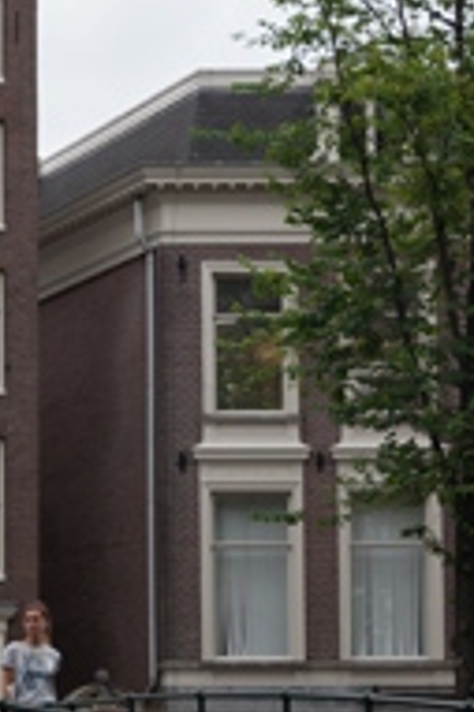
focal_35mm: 110
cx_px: -43
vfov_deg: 18.4
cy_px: 596
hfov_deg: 12.2
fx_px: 2176
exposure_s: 1/80
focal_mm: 28
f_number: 5.6
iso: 100
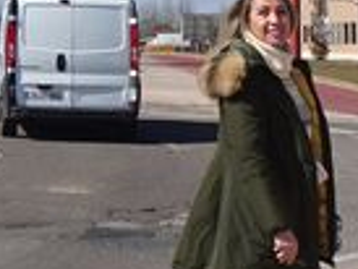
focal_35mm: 140
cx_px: -37
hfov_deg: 13.8
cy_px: -123
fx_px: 1449
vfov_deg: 10.3
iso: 80
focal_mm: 4.1
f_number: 3.5
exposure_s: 1/1250
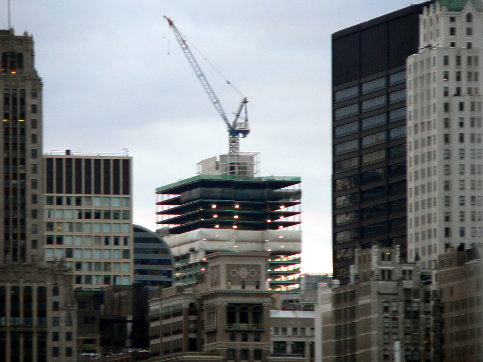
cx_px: 242
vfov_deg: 3.4
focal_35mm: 432
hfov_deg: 4.6
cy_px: 181
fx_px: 6028
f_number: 2.8
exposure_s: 1/60
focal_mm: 72
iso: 150
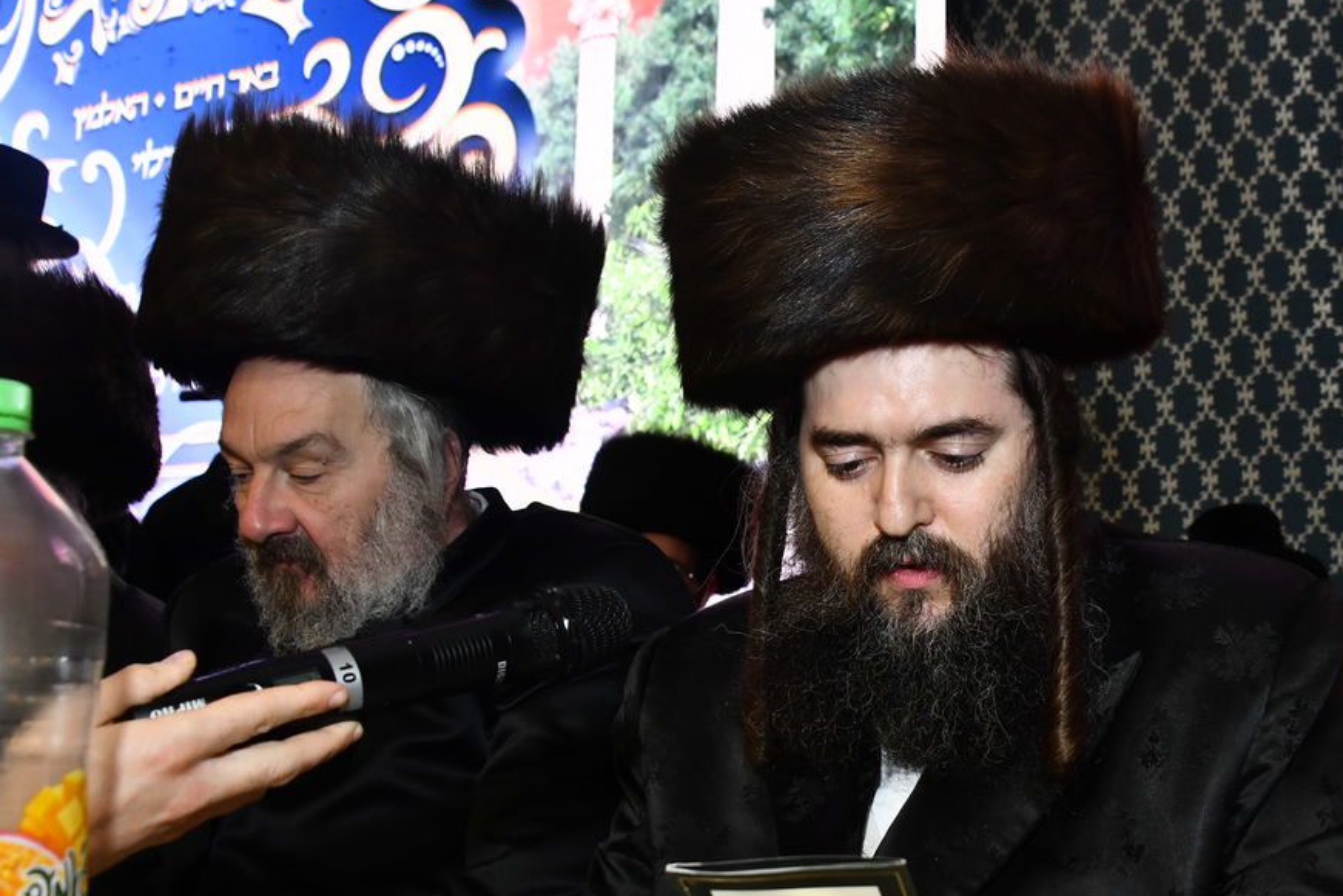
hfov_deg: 42.9
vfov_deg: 29.8
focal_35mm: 45
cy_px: 528
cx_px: 907
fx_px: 1679
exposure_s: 1/80
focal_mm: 28
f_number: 6.3
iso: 1000
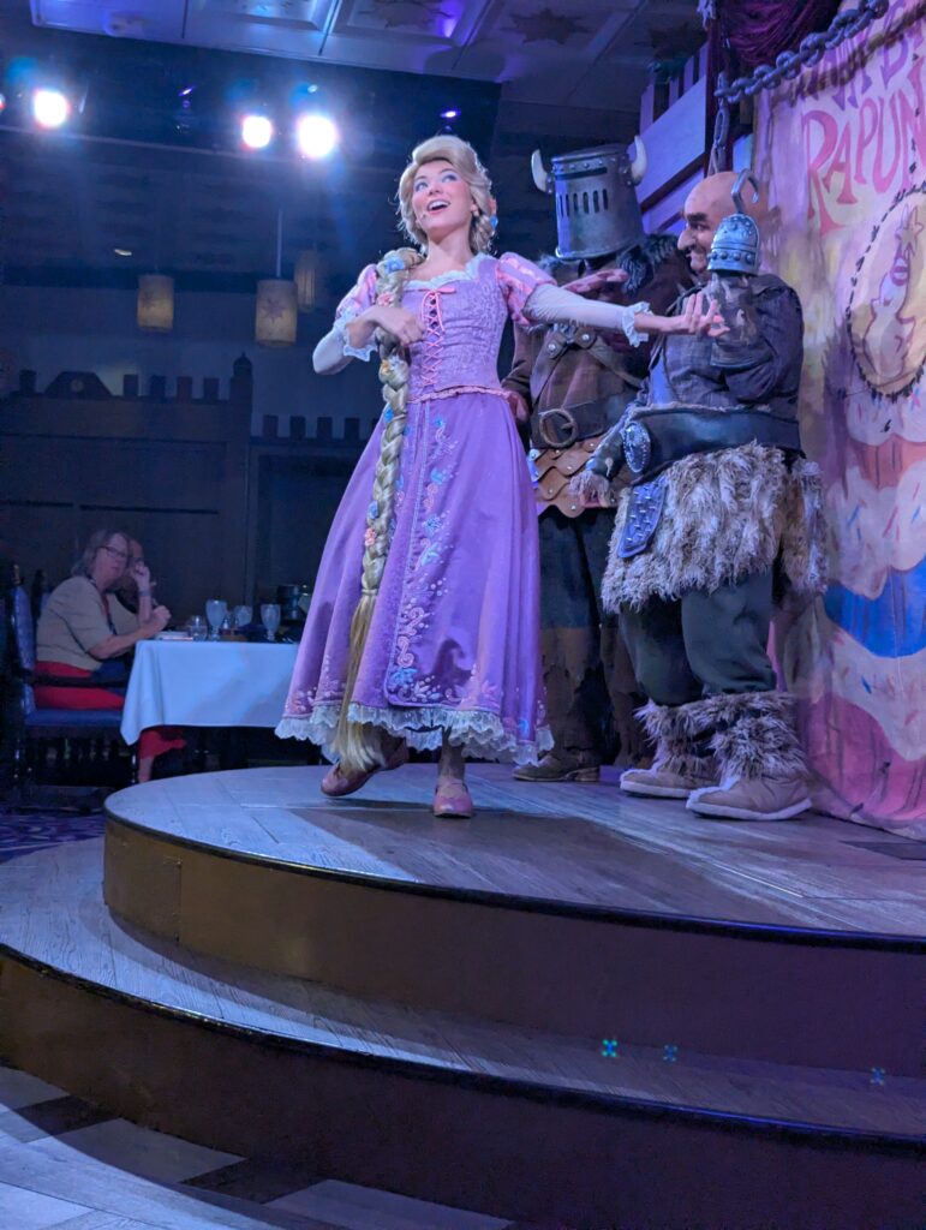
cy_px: 615
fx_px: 1708
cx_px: 463
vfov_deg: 39.6
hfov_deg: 30.3
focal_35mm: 48
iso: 707
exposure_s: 1/400
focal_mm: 6.81
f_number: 1.85
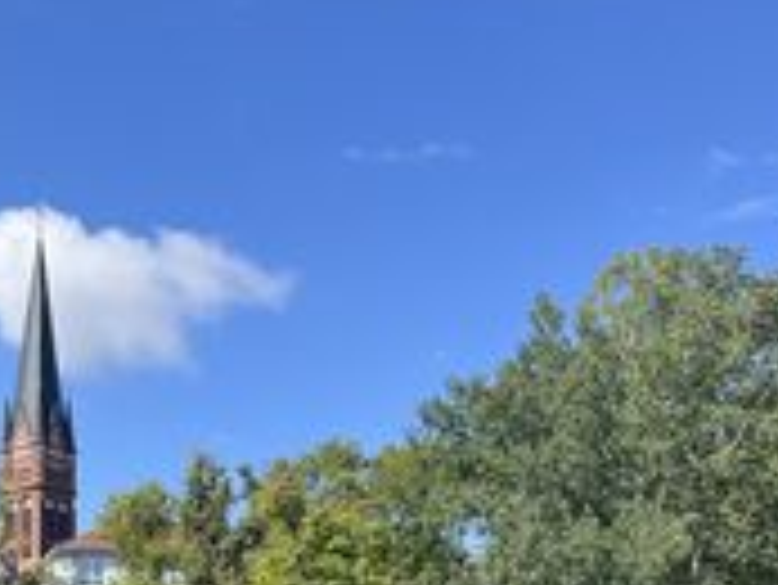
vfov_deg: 24.0
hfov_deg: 30.8
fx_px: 1327
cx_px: 36
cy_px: 544
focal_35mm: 59
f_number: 1.6
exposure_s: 1/2268
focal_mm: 5.1
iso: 50
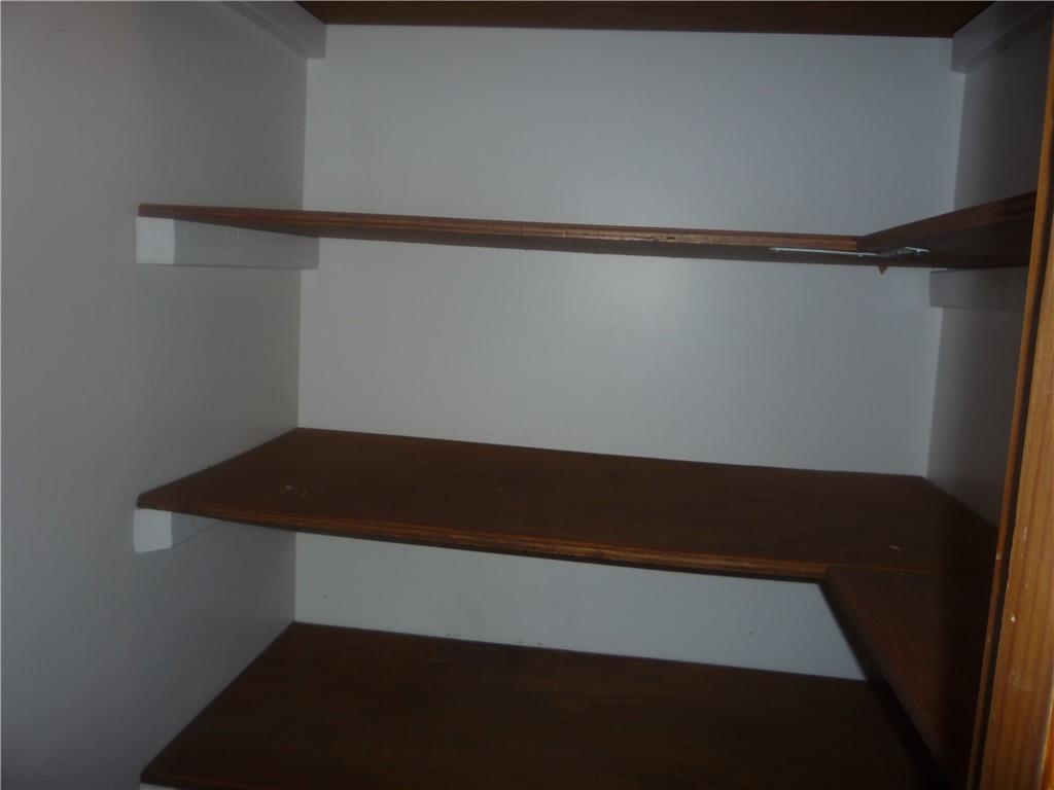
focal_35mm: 30
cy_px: 395
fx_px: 913
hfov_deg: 60.0
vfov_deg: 46.8
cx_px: 527
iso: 100
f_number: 3.3
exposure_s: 1/30
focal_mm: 5.2
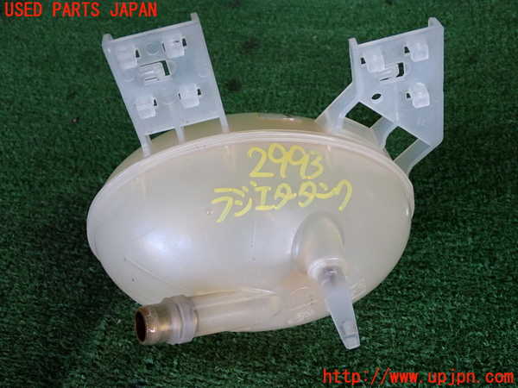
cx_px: 259
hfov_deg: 40.4
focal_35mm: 47
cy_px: 194
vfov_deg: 30.9
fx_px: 703
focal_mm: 8.4
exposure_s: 1/125
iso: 400
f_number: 3.1
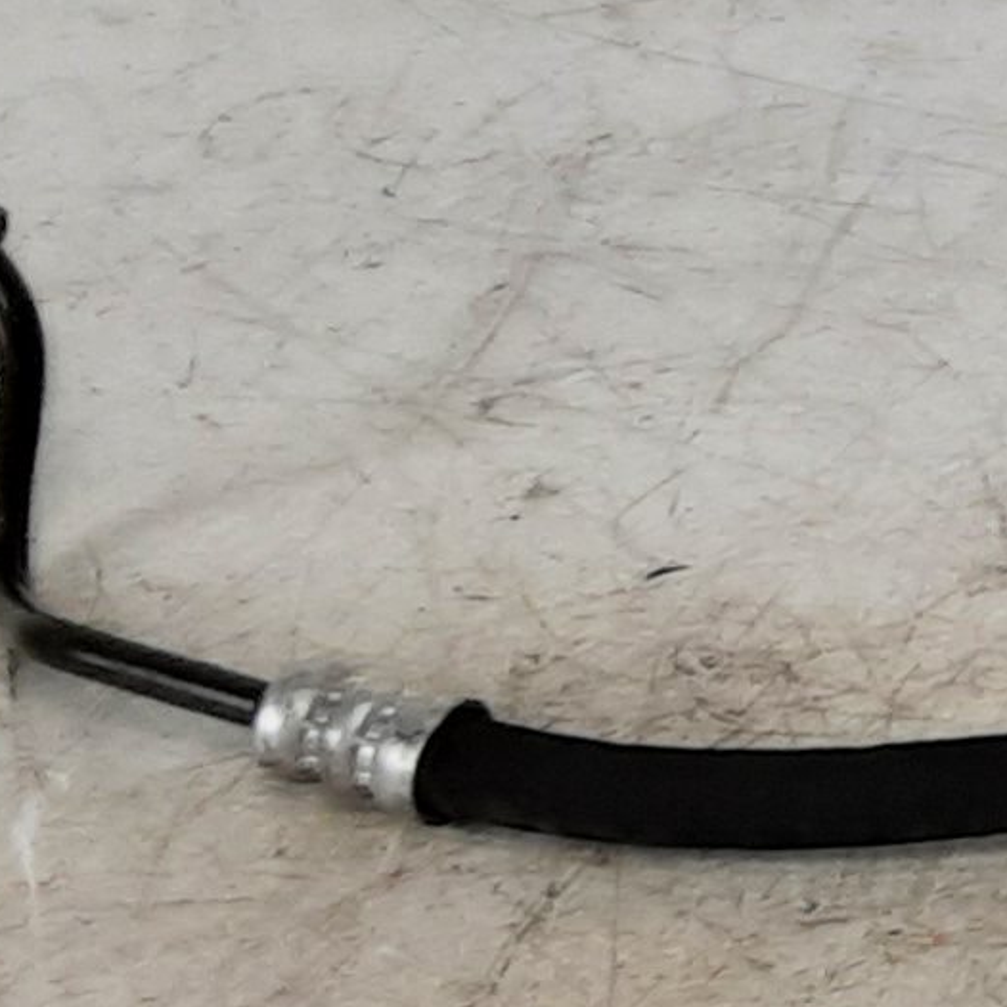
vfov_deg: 11.8
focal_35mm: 148
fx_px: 4871
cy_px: 245
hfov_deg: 10.1
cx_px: 2516
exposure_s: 1/104
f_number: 1.9
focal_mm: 2.91
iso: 40
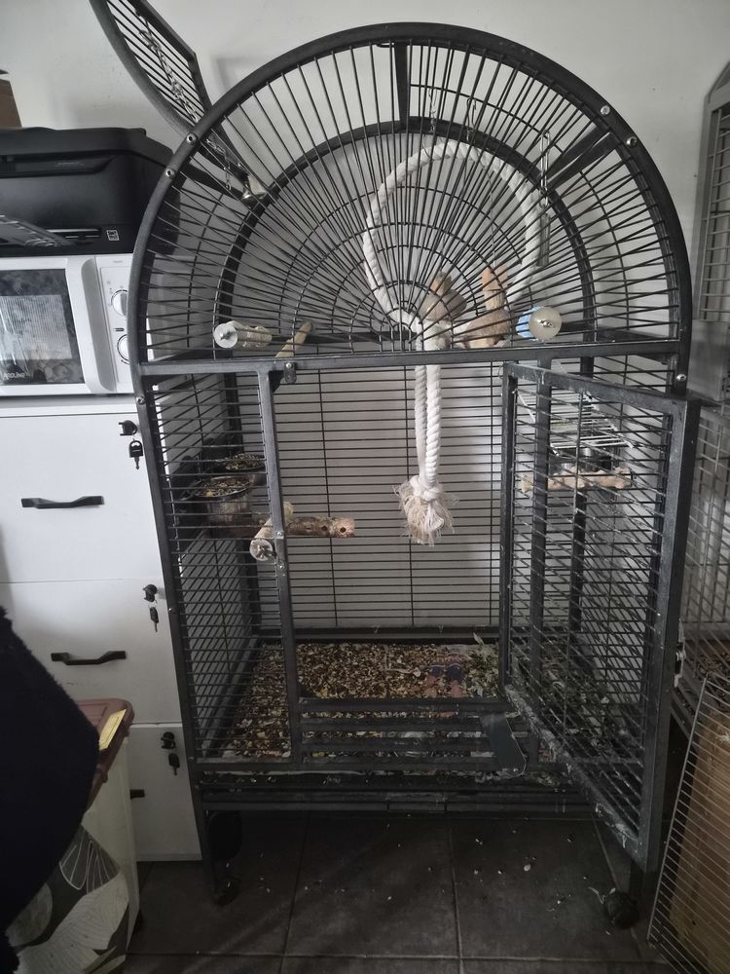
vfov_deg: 73.9
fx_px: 647
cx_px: 365
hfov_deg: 58.9
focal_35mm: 23
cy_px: 487
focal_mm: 5.4
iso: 1600
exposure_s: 1/25
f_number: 1.8
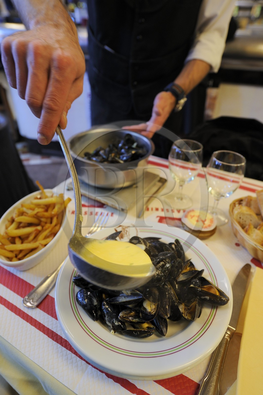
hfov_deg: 61.9
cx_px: 132
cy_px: 198
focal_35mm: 20
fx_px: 219
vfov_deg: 84.0
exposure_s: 1/30
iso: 800
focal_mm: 20
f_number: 4.5
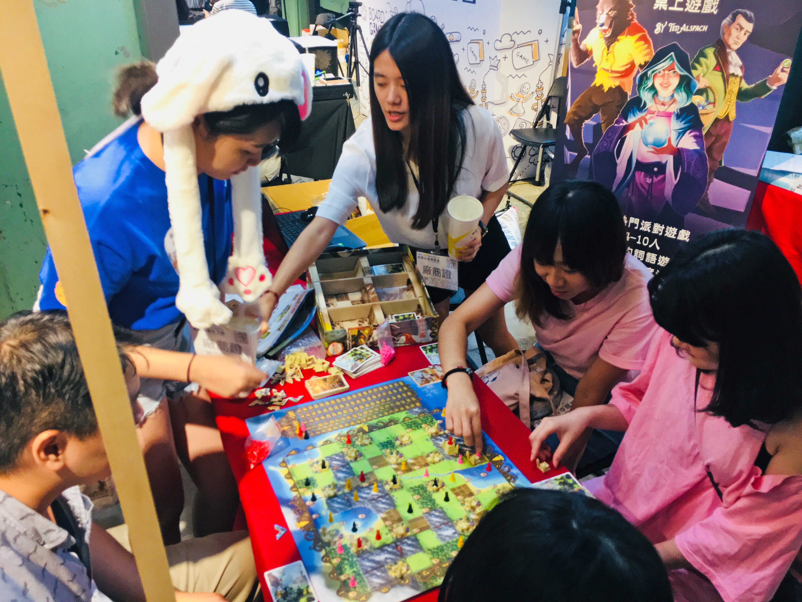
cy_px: 301
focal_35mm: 29
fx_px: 672
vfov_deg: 48.2
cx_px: 401
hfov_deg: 61.7
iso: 125
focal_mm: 4.15
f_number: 2.2
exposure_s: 1/30
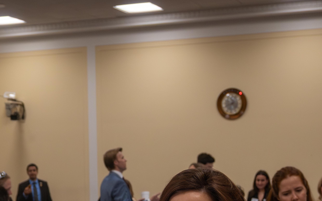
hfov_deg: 21.9
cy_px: 235
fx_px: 830
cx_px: 129
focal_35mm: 95
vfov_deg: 13.5
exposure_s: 1/160
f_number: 4.5
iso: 1000
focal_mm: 27.5
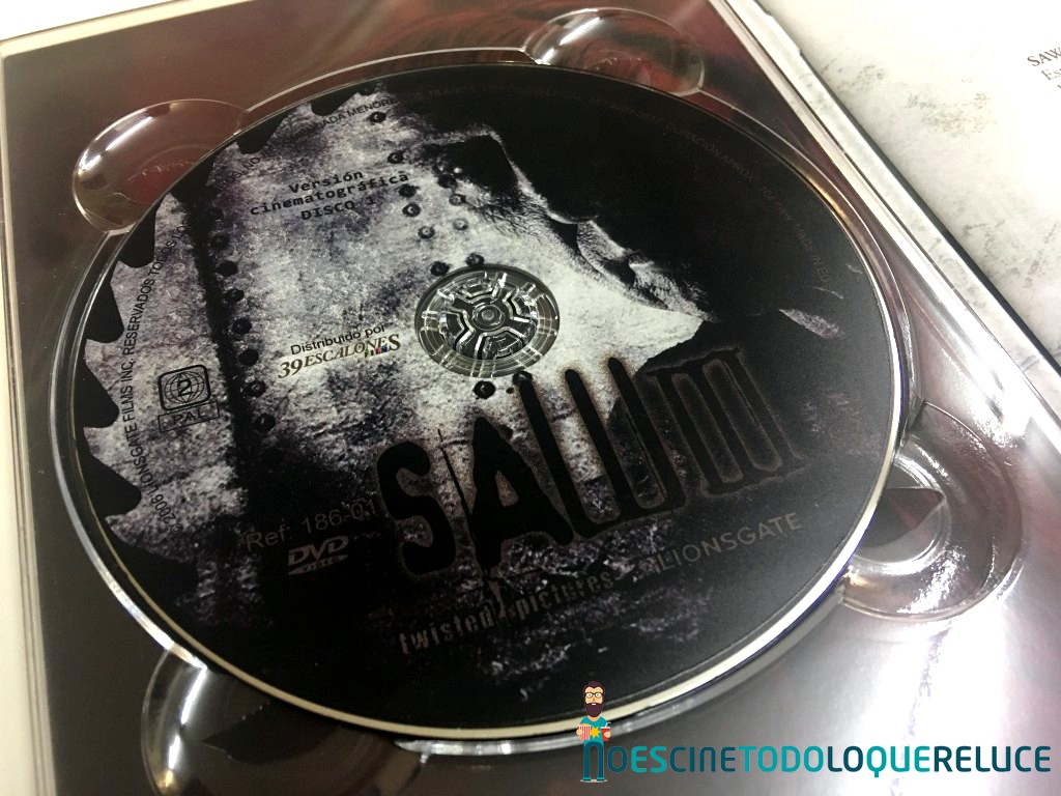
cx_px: 530
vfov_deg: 48.2
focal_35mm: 29
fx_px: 889
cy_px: 398
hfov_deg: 61.7
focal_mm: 4.15
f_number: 2.2
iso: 64
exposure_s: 1/17
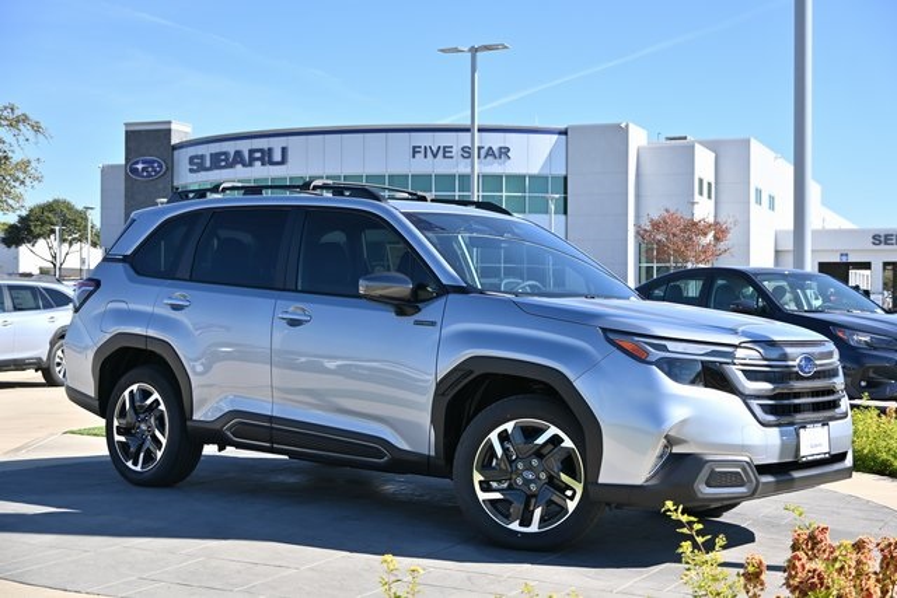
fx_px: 1271
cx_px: 448
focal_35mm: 51
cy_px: 299
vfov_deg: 26.5
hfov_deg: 38.9
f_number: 4.2
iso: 140
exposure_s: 1/1000
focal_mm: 34
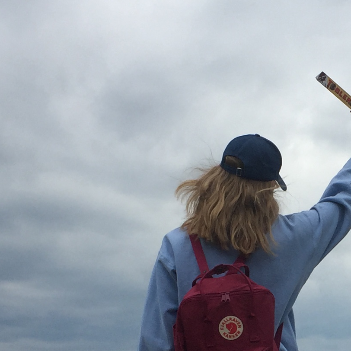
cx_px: 345
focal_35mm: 103
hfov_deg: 16.6
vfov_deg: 16.6
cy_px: 326
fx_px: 1182
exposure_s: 1/898
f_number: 2.2
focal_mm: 4.15
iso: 32
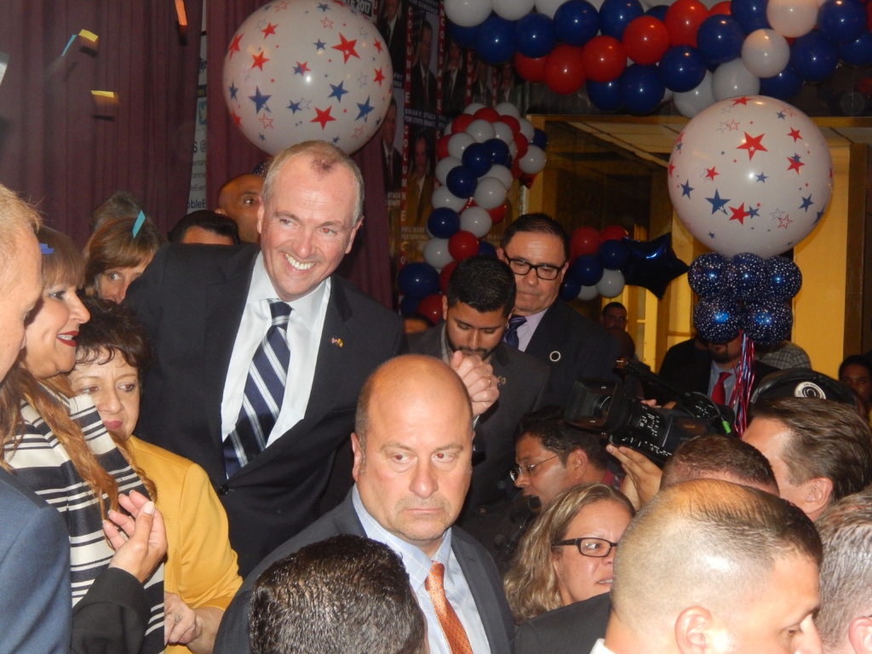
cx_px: 436
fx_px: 1738
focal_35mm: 69
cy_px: 327
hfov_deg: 28.2
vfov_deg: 21.3
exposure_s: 1/30
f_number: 4.1
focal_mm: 12.3
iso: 560
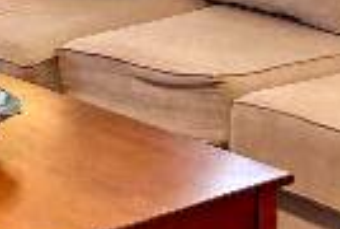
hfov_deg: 11.9
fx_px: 1619
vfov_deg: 8.0
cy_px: -27
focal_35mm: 171
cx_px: -8
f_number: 1.6
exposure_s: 1/120
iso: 160
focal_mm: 5.96
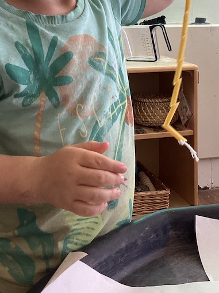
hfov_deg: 24.0
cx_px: 125
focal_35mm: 61
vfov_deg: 29.9
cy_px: 13
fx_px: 515
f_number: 2.4
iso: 64
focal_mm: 3.3
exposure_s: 1/50
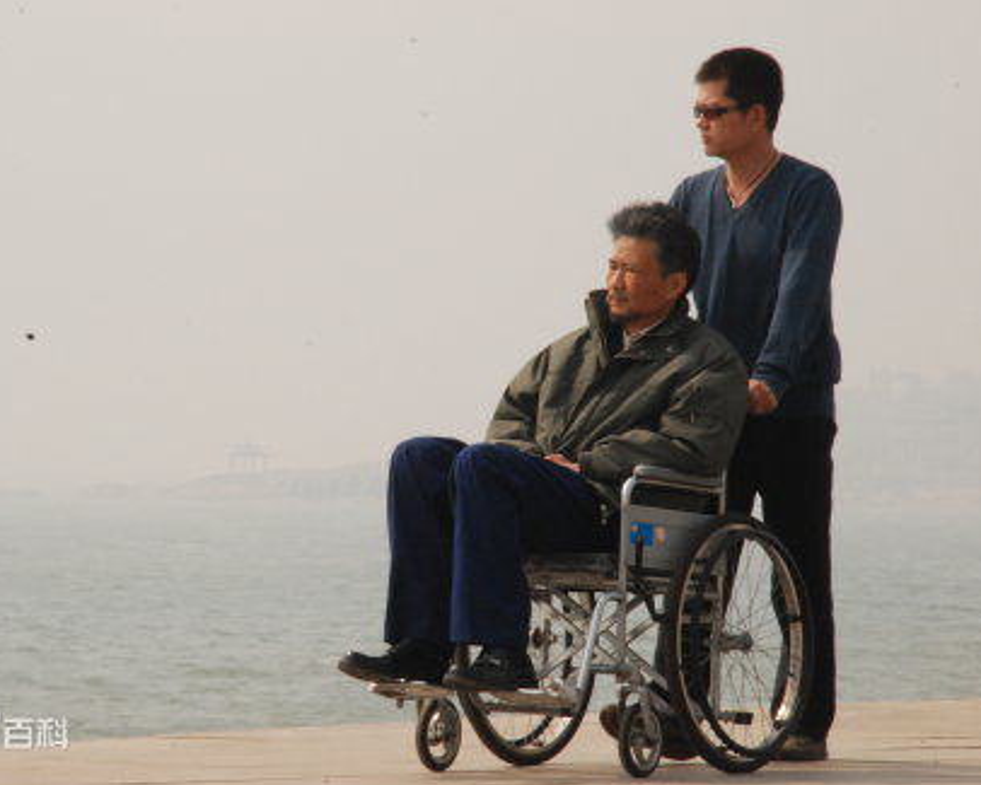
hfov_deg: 8.4
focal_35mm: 230
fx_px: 6667
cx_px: 411
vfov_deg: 6.7
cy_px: 394
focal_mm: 135
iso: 1000
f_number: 32
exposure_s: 1/160
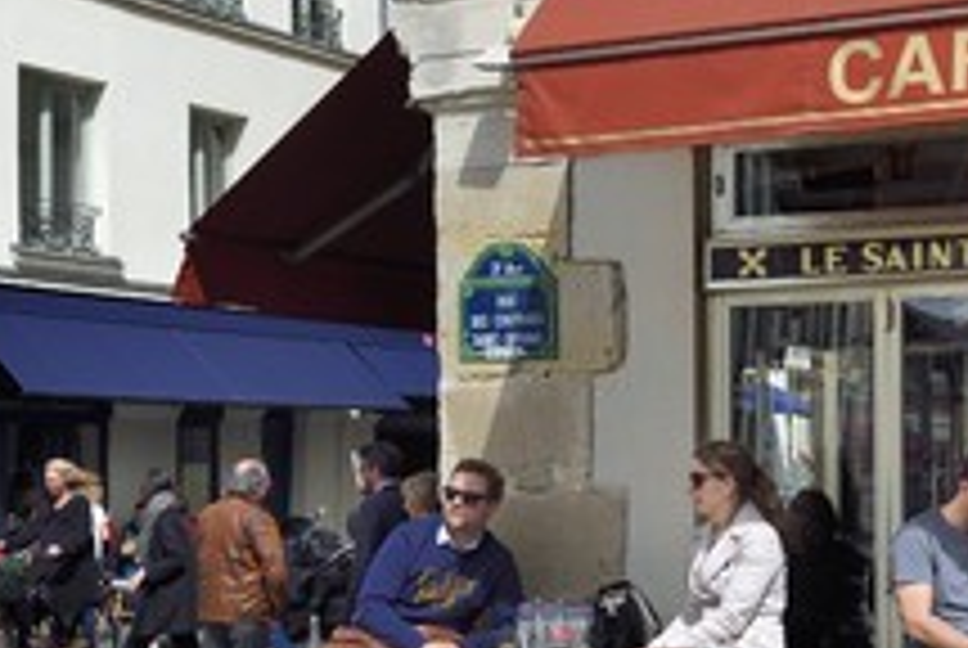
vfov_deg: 17.4
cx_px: 608
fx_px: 2100
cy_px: 486
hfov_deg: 25.9
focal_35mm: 78
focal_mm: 40
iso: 400
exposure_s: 1/320
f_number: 14
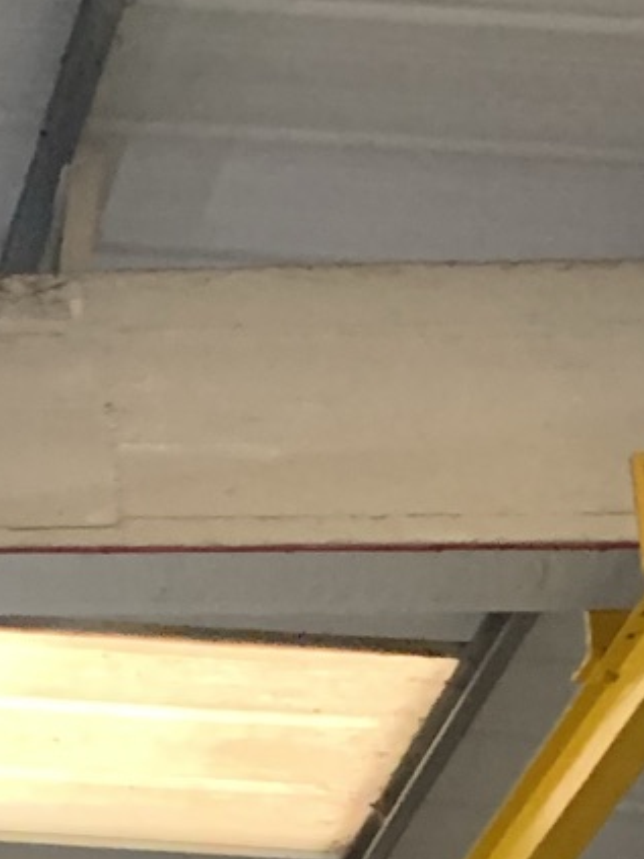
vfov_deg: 12.6
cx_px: -760
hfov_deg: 10.5
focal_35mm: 126
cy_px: 1976
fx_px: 3127
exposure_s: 1/50
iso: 320
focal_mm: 4.25
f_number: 1.8
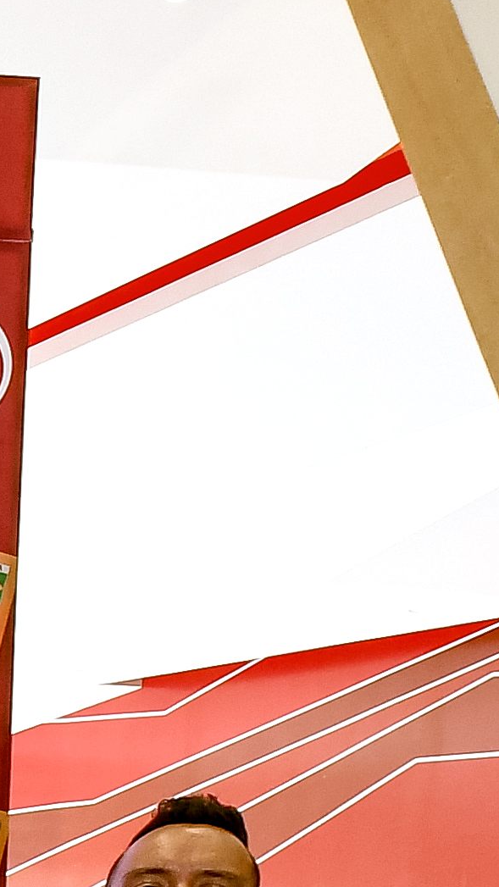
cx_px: -1679
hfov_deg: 7.0
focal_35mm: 117
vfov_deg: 15.8
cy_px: 1565
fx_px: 2752
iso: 800
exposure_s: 1/80
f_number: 5
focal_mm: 14
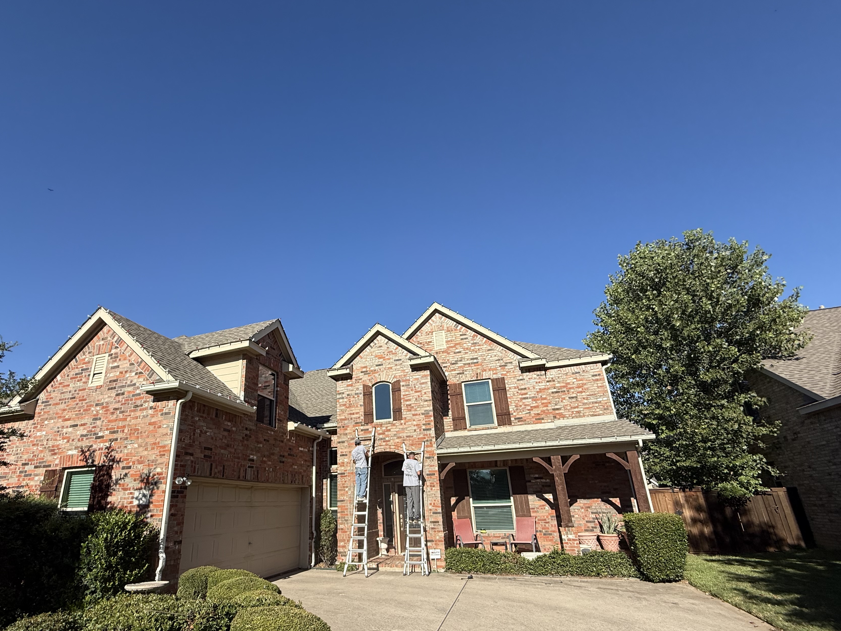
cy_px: 365
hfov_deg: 90.5
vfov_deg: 74.2
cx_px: 364
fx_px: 413
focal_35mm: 17
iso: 50
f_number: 2.2
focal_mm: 2.22
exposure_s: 1/2092
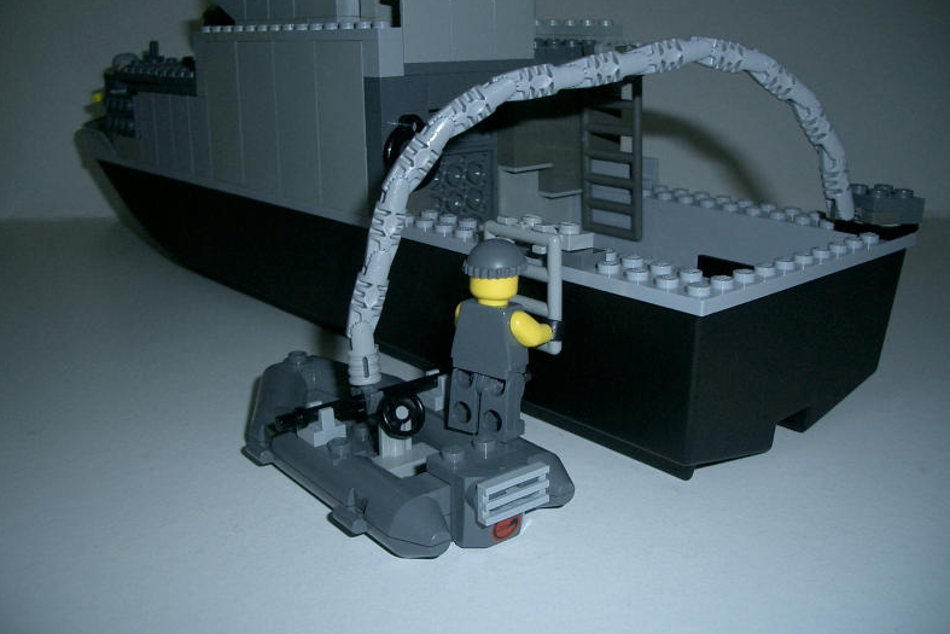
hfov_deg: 51.9
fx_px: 977
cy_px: 309
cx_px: 468
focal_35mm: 37
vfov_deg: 36.0
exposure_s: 1/40
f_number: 2.6
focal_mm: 5.8
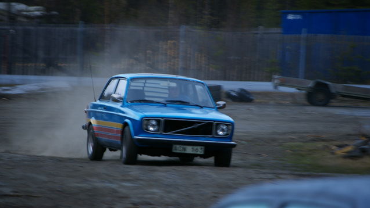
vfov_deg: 3.8
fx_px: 3101
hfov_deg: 6.8
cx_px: 186
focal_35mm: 316
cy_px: 96
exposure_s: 1/30
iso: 200
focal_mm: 200
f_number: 5.6
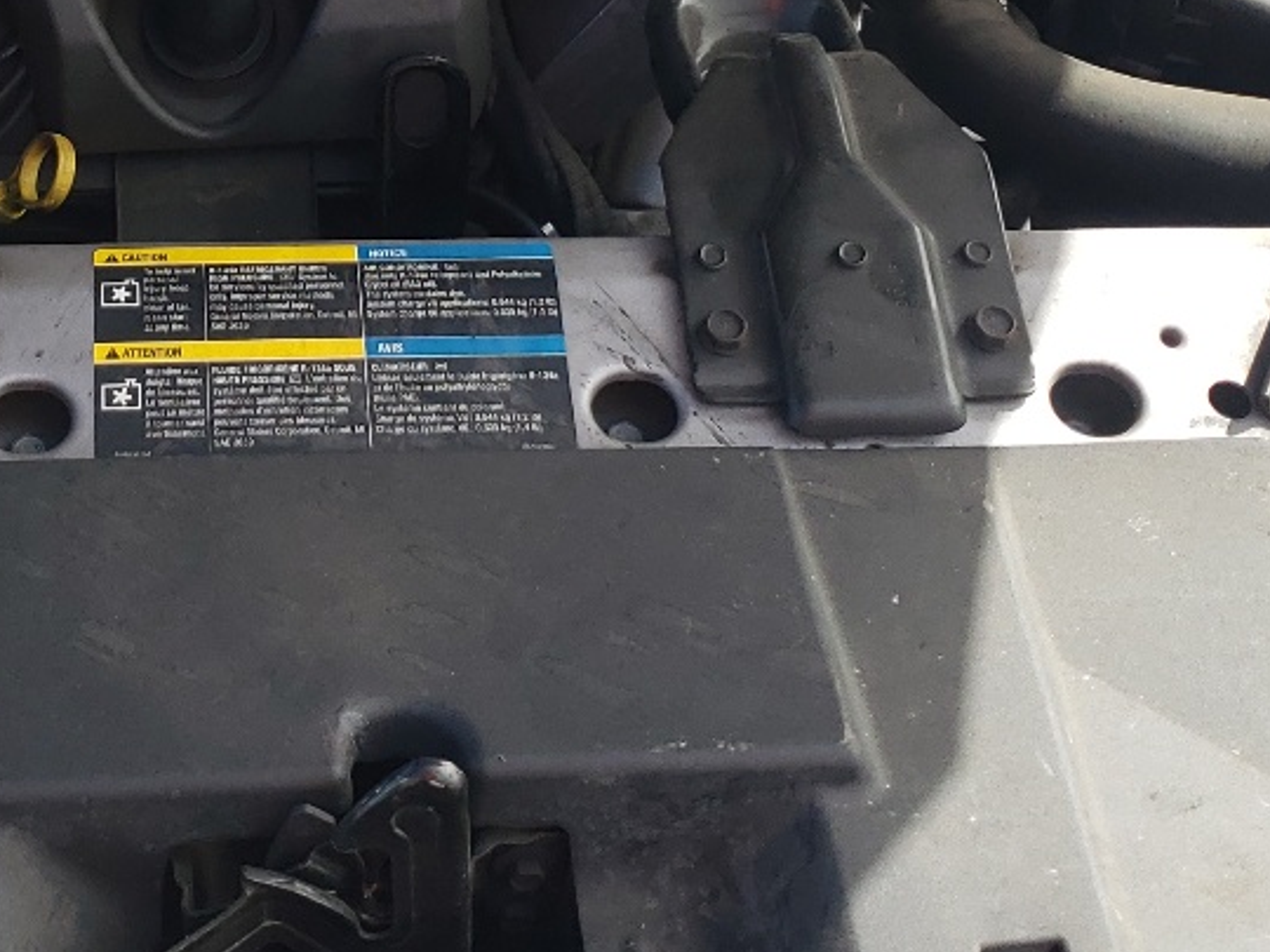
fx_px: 2825
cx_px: 268
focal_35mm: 77
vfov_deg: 18.7
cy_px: 47
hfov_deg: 24.9
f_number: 1.5
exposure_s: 1/1000
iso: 50
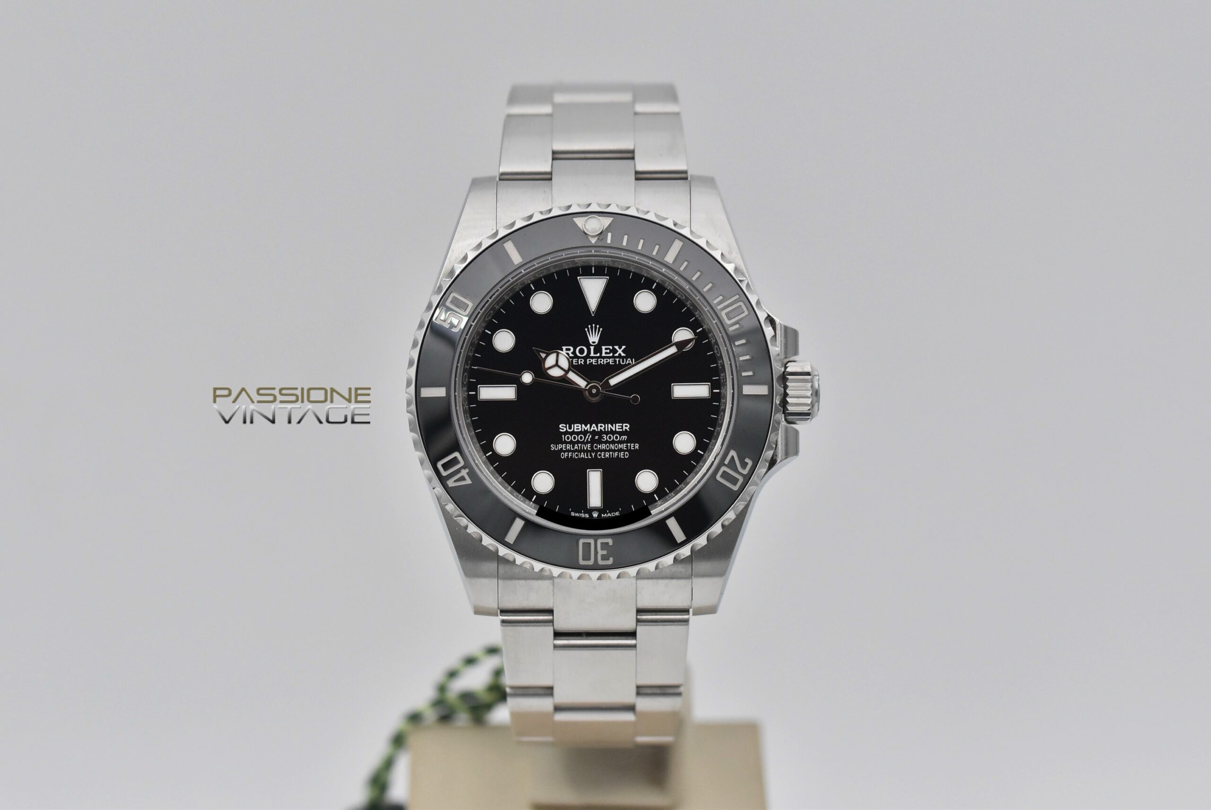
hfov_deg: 15.2
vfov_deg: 10.2
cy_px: 405
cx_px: 606
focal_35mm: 135
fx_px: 4544
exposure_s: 1/500
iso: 1600
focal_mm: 90
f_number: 5.6
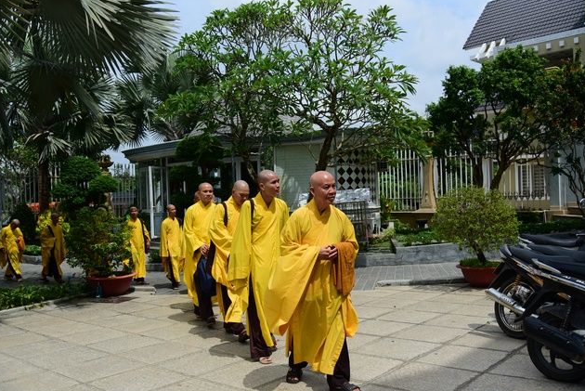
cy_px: 199
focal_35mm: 33
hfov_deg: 57.2
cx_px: 296
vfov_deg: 40.0
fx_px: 537
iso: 320
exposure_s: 1/4000
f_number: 4
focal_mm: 32
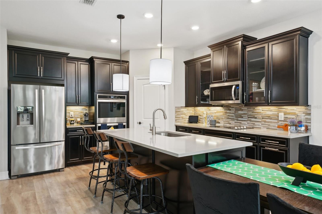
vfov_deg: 53.1
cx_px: 161
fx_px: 215
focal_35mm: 24
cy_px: 107
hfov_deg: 73.8
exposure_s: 1/15
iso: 640
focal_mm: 24
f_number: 8
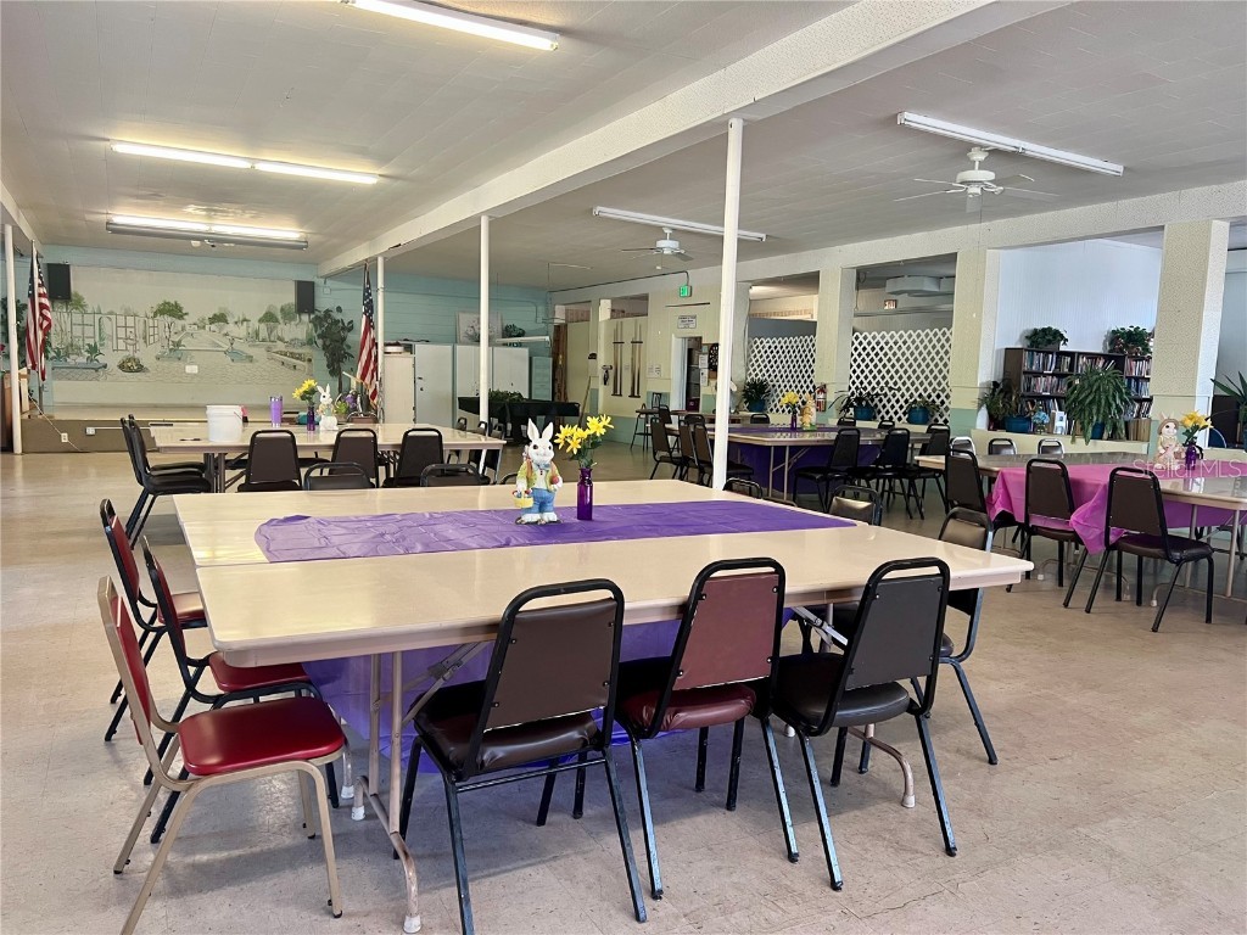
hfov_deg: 67.3
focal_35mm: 26
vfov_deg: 53.1
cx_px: 624
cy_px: 468
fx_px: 937
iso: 100
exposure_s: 1/60
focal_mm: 5.7
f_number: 1.5
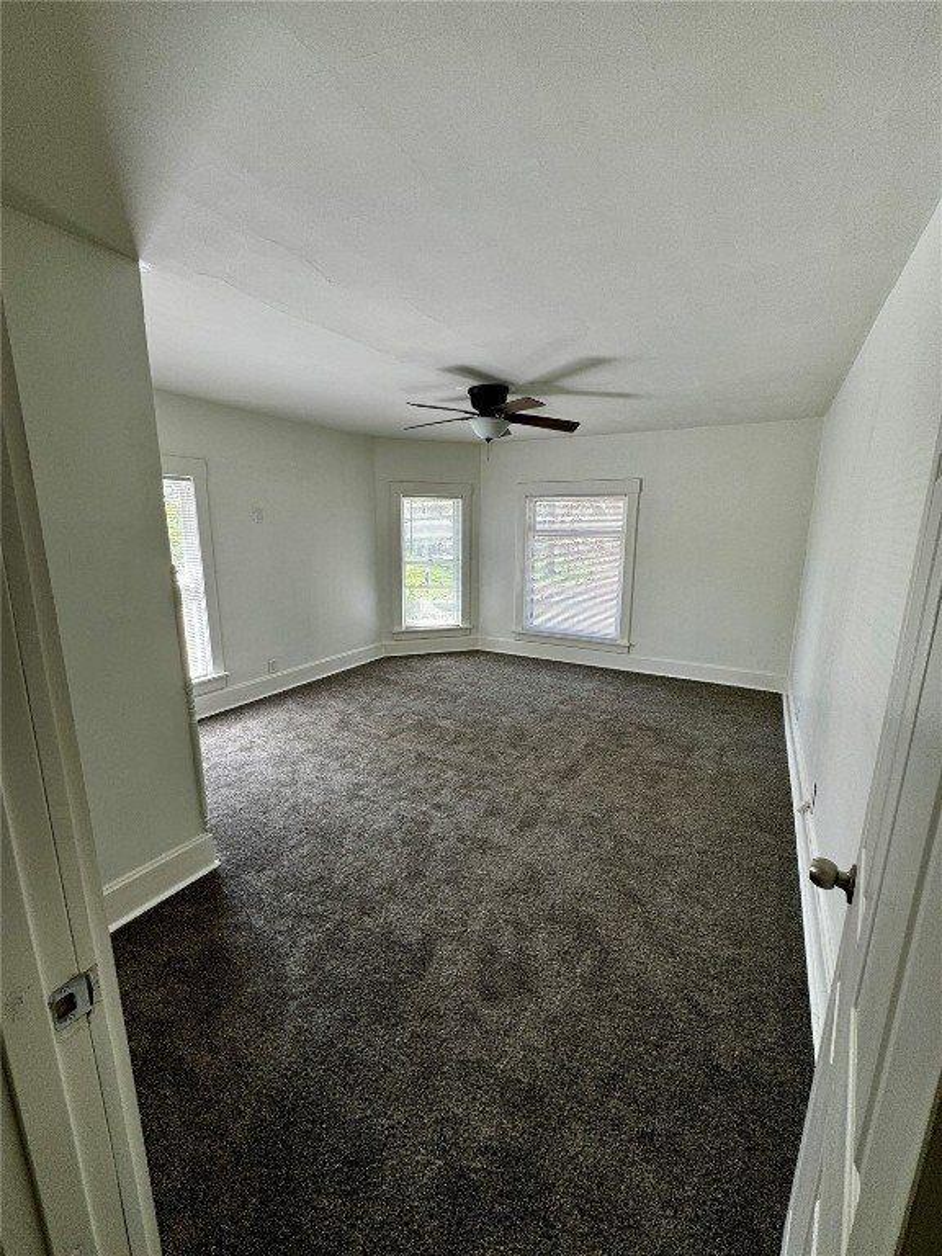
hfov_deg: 85.7
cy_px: 628
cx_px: 471
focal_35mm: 14
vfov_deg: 102.1
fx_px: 508
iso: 64
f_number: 2.2
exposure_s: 1/99
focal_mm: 2.22
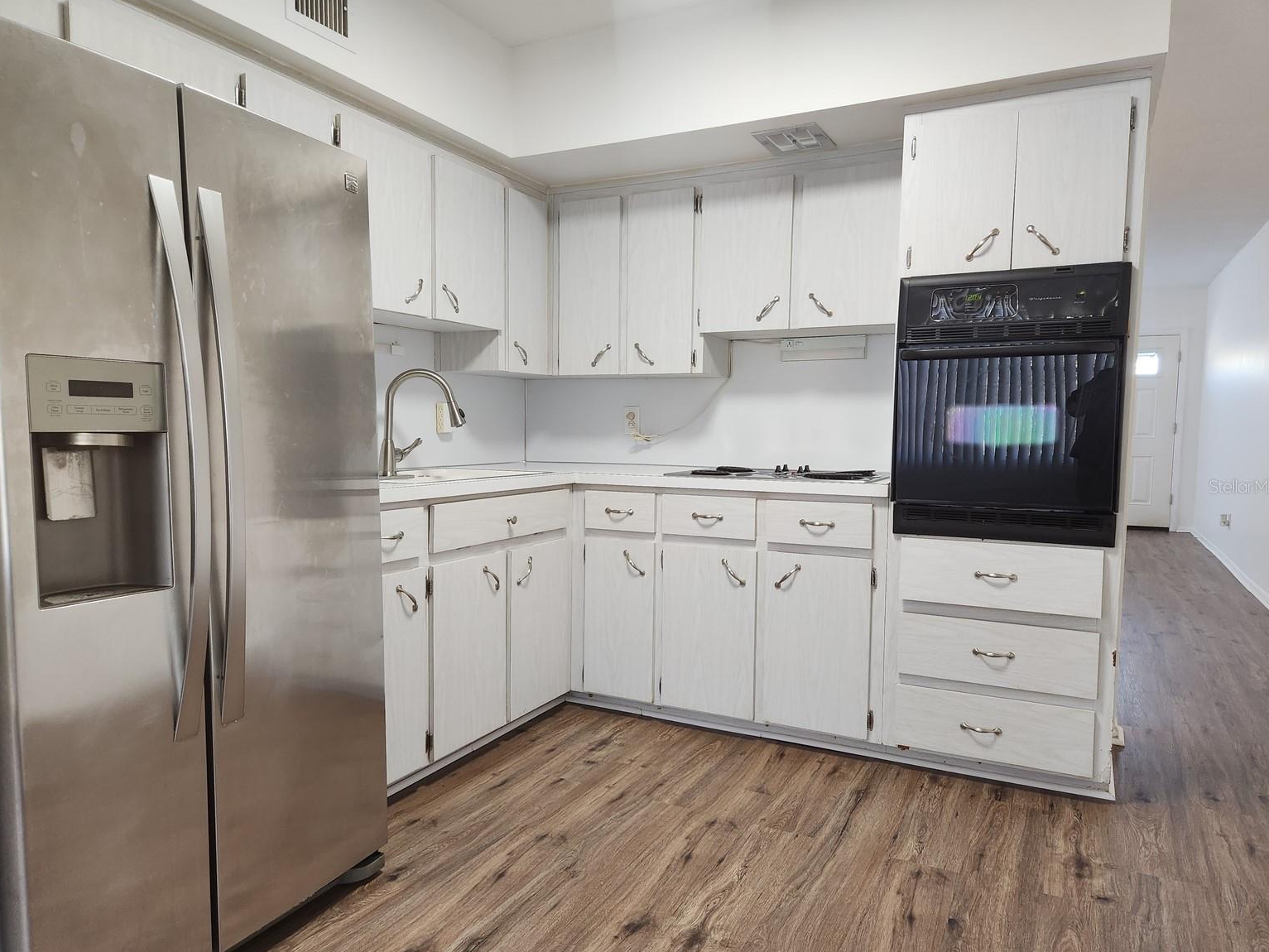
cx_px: 625
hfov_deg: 71.6
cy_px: 486
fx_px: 880
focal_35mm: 24
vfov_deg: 56.8
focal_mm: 5.4
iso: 250
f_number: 1.8
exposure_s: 1/120
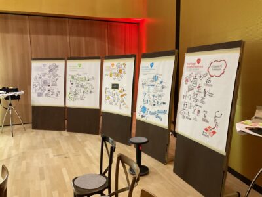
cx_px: 131
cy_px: 98
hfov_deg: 61.7
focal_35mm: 29
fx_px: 219
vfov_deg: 48.2
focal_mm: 3
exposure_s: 1/50
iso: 250
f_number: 1.8
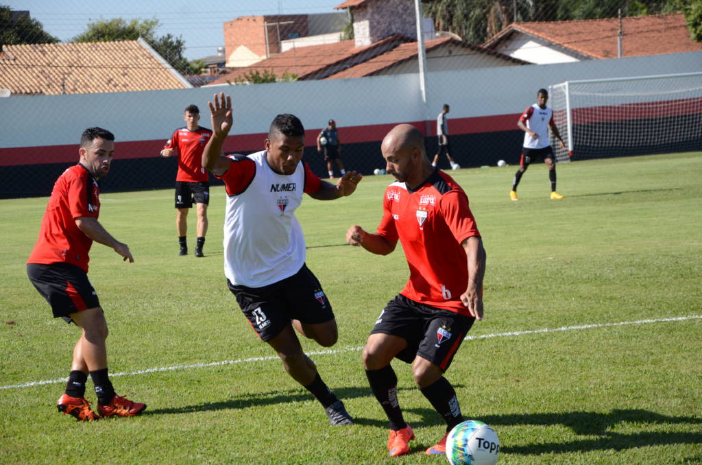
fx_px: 2335
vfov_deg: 11.4
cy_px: 232
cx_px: 351
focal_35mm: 120
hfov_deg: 17.1
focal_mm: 80
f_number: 5.6
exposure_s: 1/2500
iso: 800
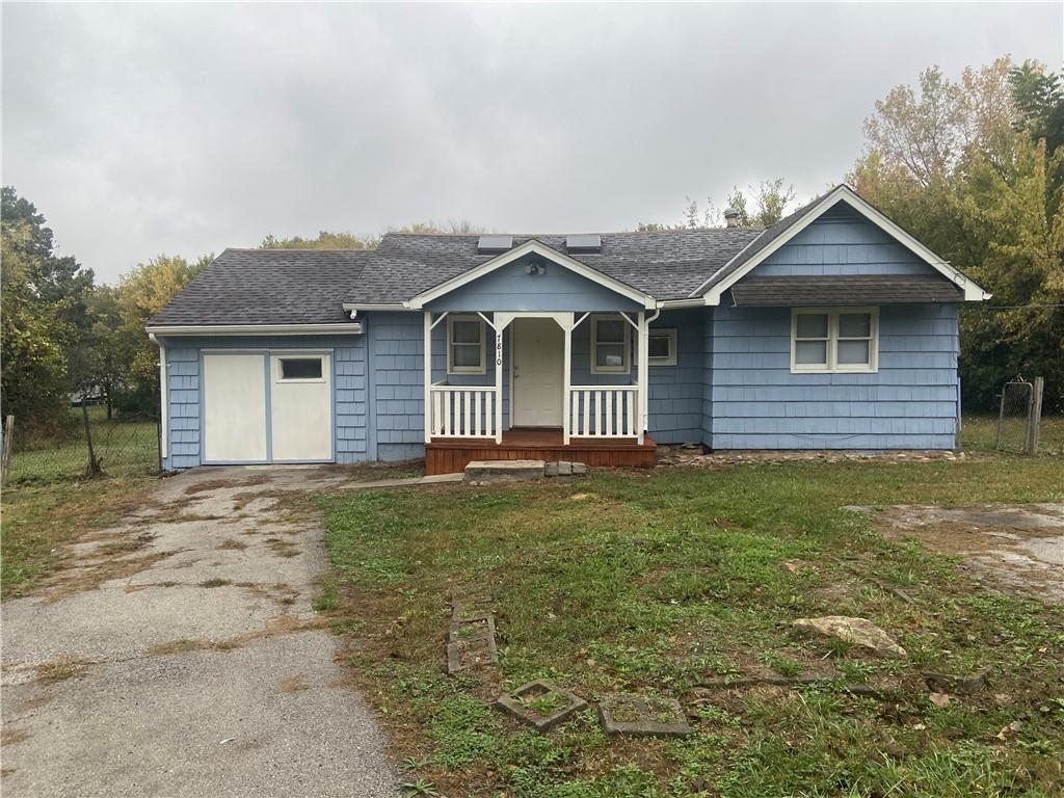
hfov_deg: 67.3
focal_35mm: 26
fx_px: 799
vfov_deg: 53.1
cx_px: 532
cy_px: 399
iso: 32
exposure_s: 1/299
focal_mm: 4.25
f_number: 1.8
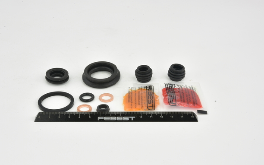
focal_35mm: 72
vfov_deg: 18.1
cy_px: 102
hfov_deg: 28.6
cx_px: 113
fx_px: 518
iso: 64
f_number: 32
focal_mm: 60
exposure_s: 1/2
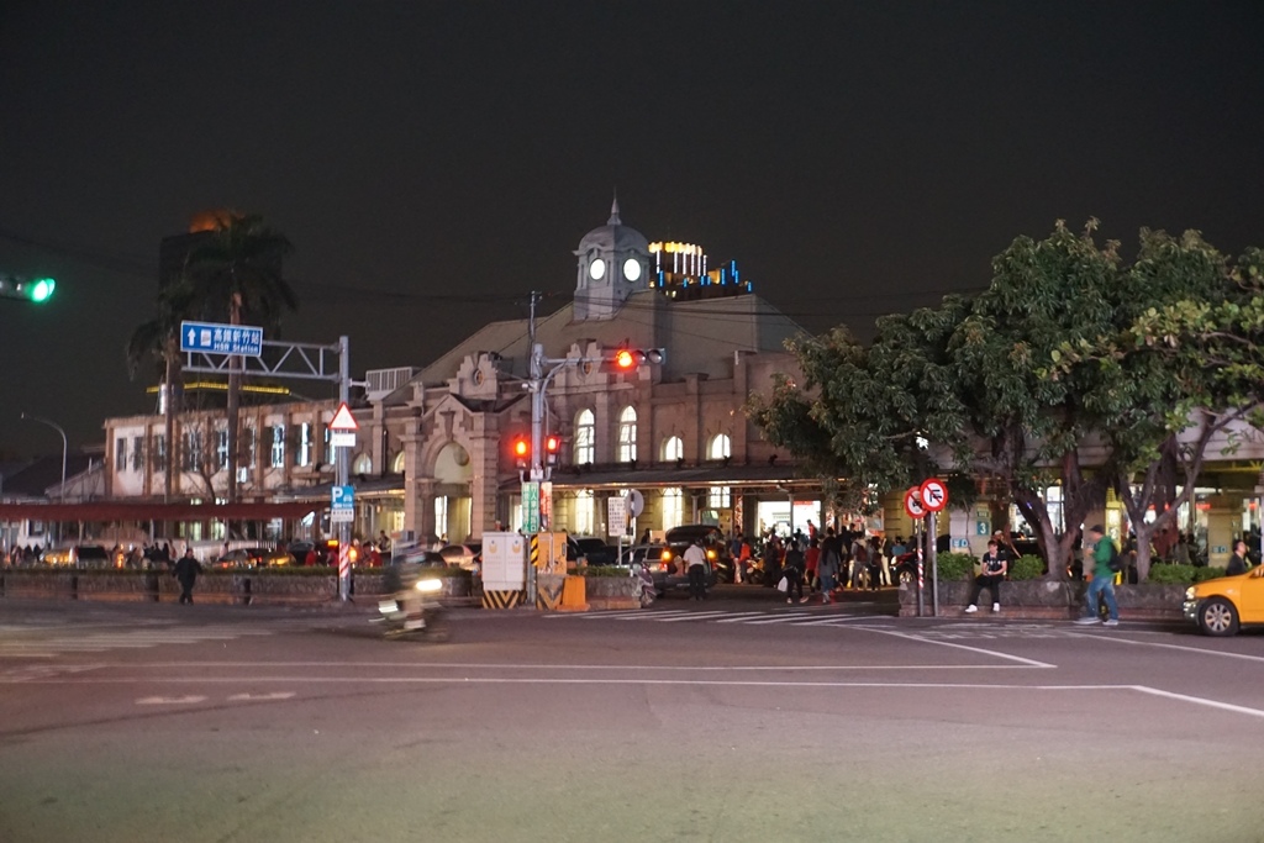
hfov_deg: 35.9
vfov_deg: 24.4
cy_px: 422
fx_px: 1949
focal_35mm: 56
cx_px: 632
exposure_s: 1/15
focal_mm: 37
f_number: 5.6
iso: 3200
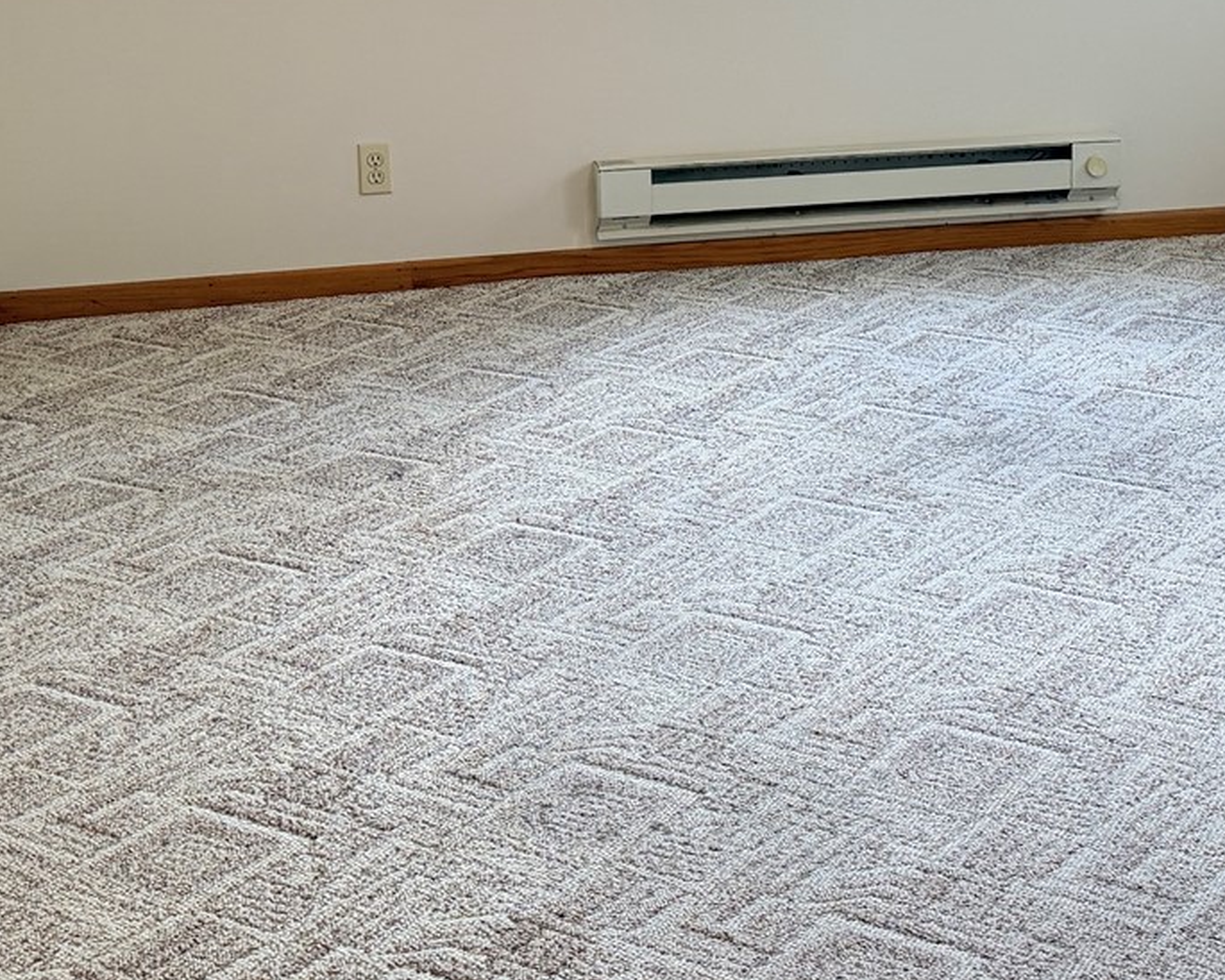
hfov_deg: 27.0
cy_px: 32
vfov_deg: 21.2
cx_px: 823
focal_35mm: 70
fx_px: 2538
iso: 200
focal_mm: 6.76
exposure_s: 1/123
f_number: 1.78
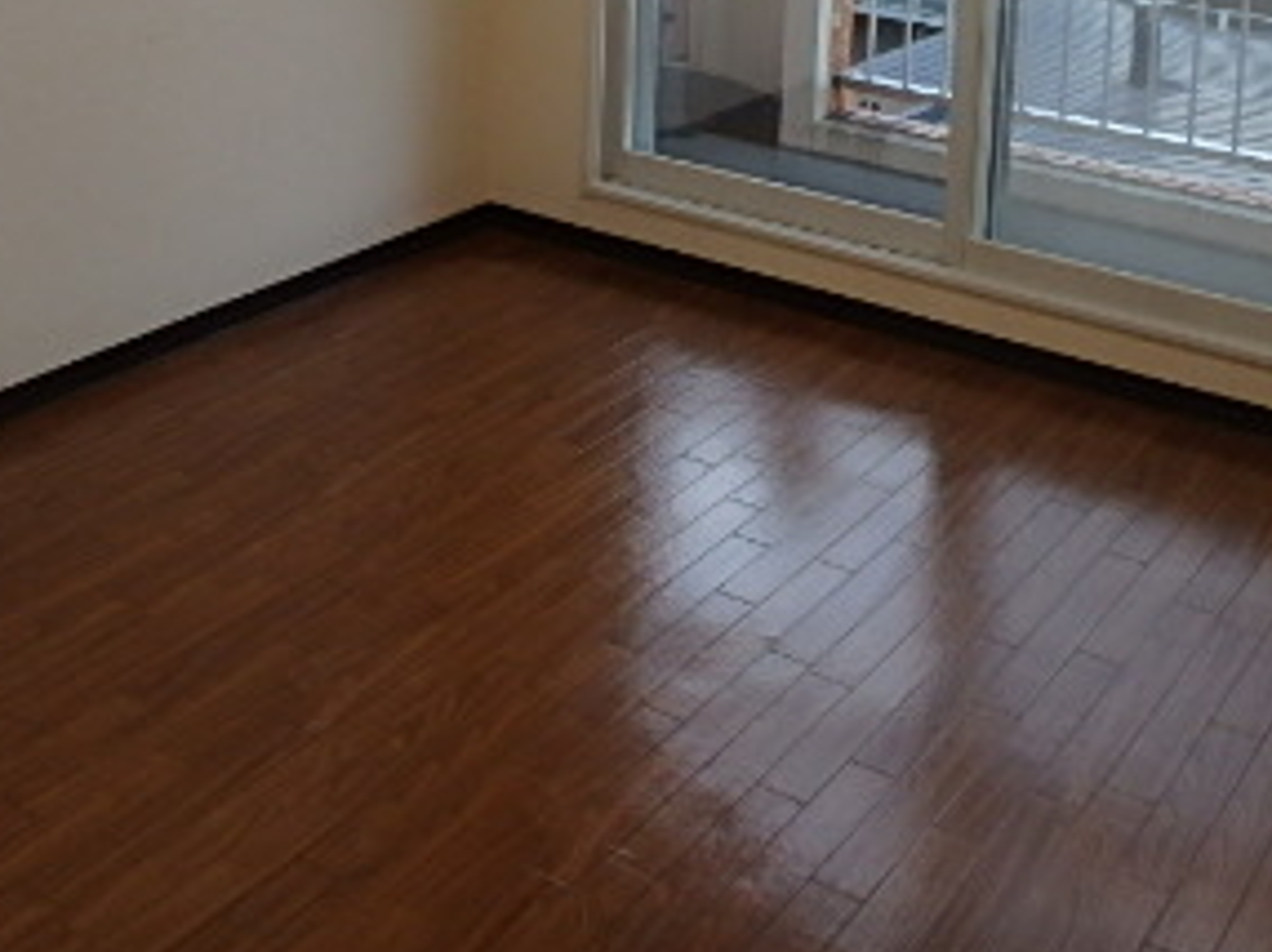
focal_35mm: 47
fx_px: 1726
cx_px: 930
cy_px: -98
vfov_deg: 28.1
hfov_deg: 39.5
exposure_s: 1/50
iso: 200
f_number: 3.5
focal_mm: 3.7
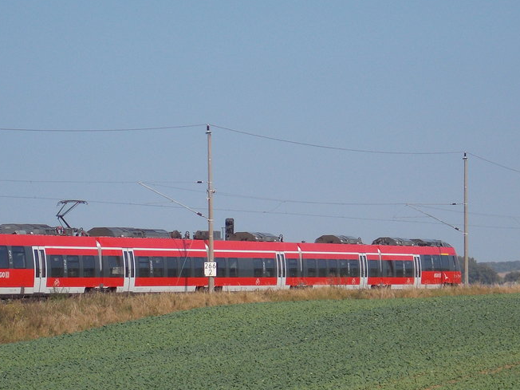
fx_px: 3125
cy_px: 264
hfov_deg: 9.5
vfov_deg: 7.1
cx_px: 224
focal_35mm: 208
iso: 80
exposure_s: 1/500
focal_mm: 20.1
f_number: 6
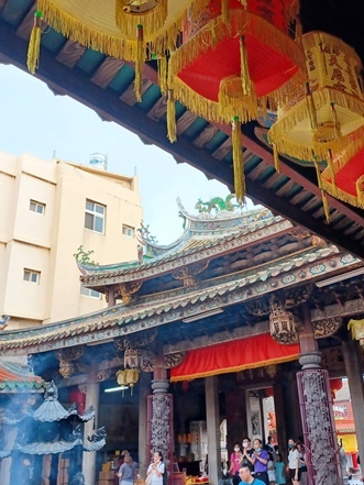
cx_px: 223
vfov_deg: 53.9
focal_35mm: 34
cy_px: 240
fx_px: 476
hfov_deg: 41.6
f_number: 1.8
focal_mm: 4.6
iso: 64
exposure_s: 1/60
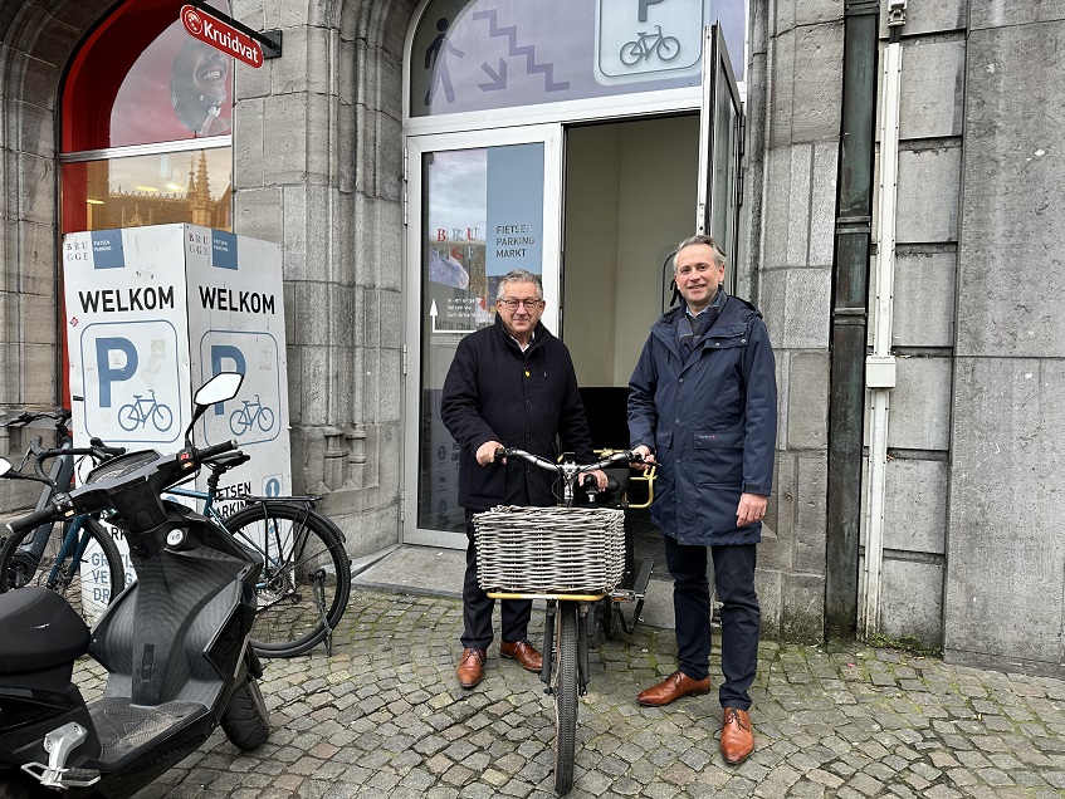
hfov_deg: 71.6
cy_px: 400
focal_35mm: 24
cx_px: 532
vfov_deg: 56.9
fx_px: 739
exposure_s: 1/121
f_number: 1.78
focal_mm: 6.86
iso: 125
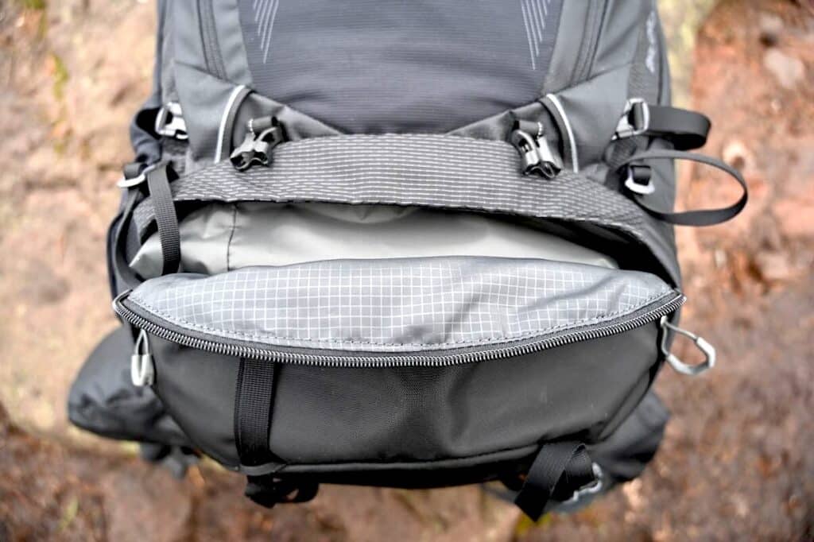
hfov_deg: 73.8
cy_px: 271
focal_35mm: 24
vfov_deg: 53.1
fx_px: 542
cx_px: 407
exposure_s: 1/125
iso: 720
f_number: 4
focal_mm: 24
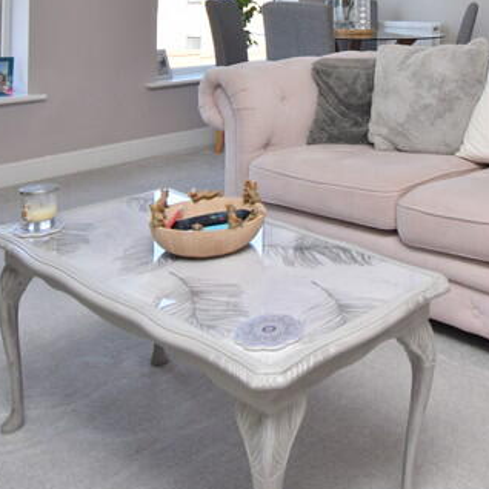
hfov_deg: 38.6
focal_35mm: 41
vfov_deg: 36.9
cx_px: 421
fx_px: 655
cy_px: 4
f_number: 5
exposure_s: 1/200
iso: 250
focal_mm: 10
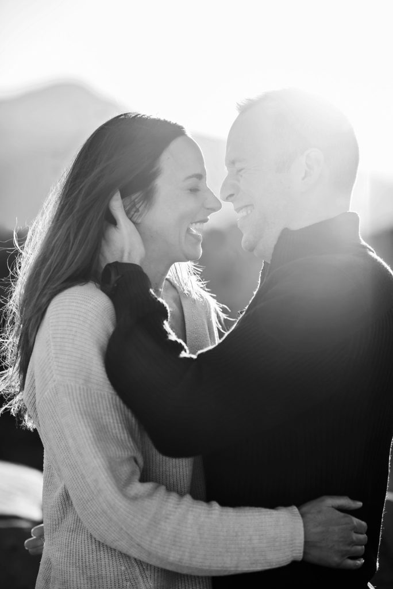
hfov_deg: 16.1
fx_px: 1390
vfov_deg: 23.9
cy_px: 294
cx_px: 196
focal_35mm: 85
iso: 200
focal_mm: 85
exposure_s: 1/1600
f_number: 2.5
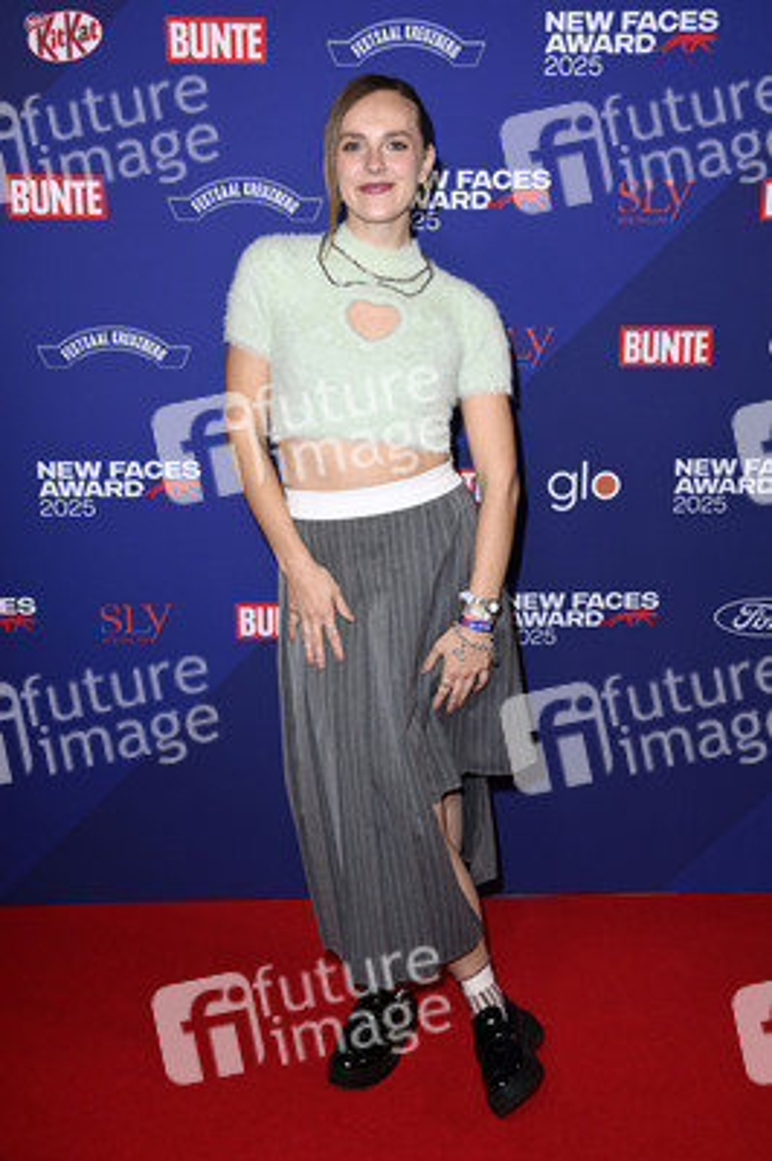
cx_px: 386
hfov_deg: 35.0
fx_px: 1224
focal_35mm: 38
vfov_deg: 50.7
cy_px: 580
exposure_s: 1/250
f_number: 5.6
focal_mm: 38
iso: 640
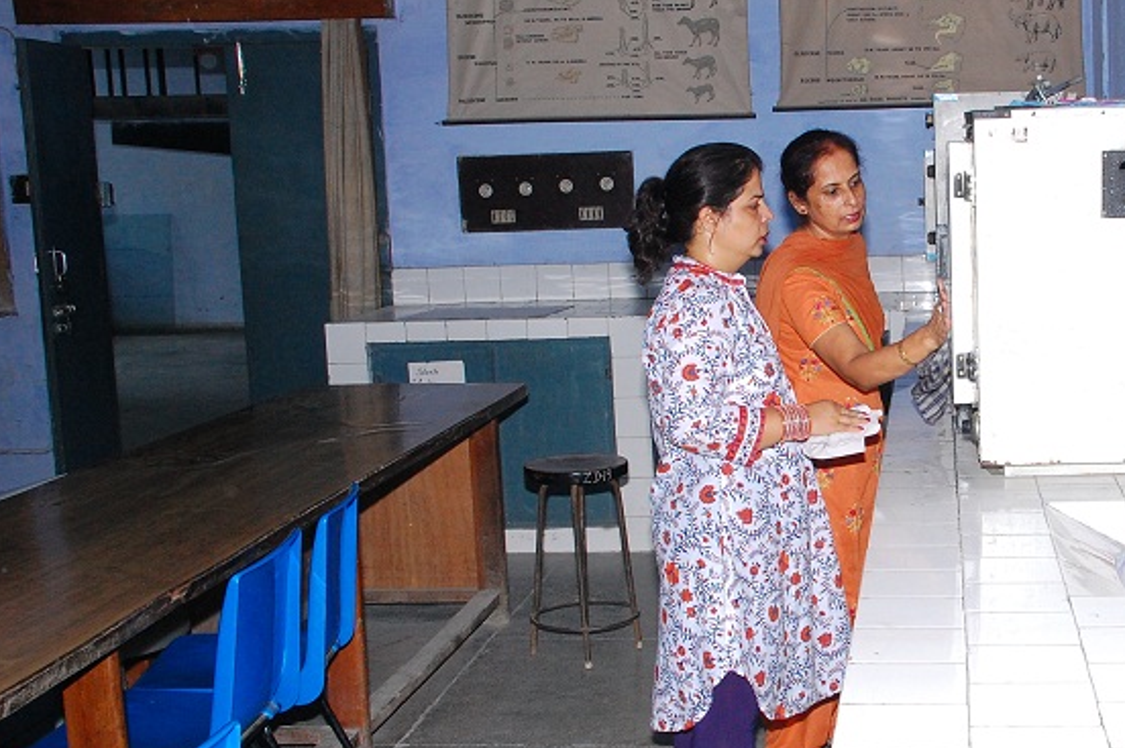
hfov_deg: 35.7
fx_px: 1686
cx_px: 902
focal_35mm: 54
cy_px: 371
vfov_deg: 25.0
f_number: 9
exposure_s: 1/125
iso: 800
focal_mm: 22
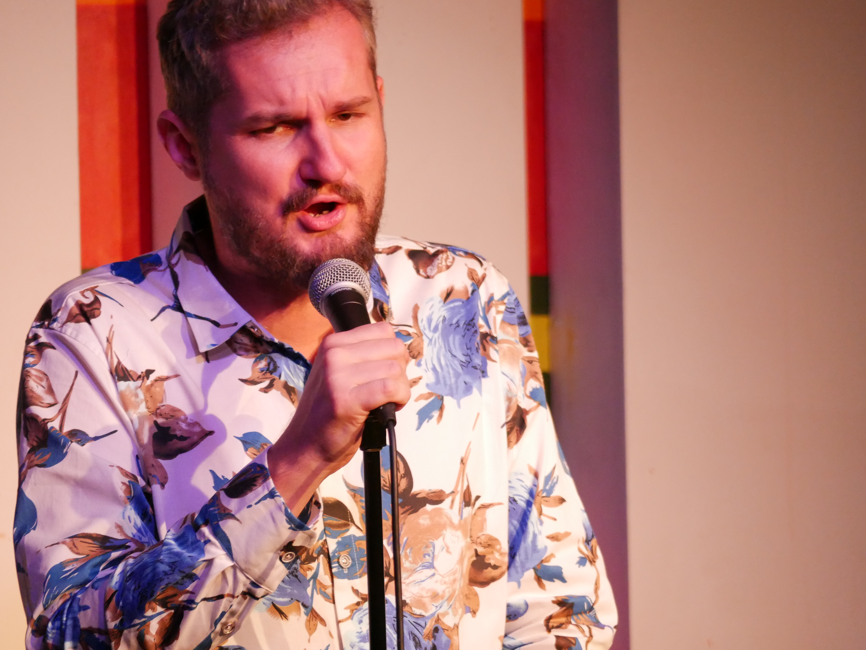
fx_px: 8309
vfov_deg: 4.5
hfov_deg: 6.0
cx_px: 433
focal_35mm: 332
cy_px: 325
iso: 3200
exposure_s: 1/125
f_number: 5.3
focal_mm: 166
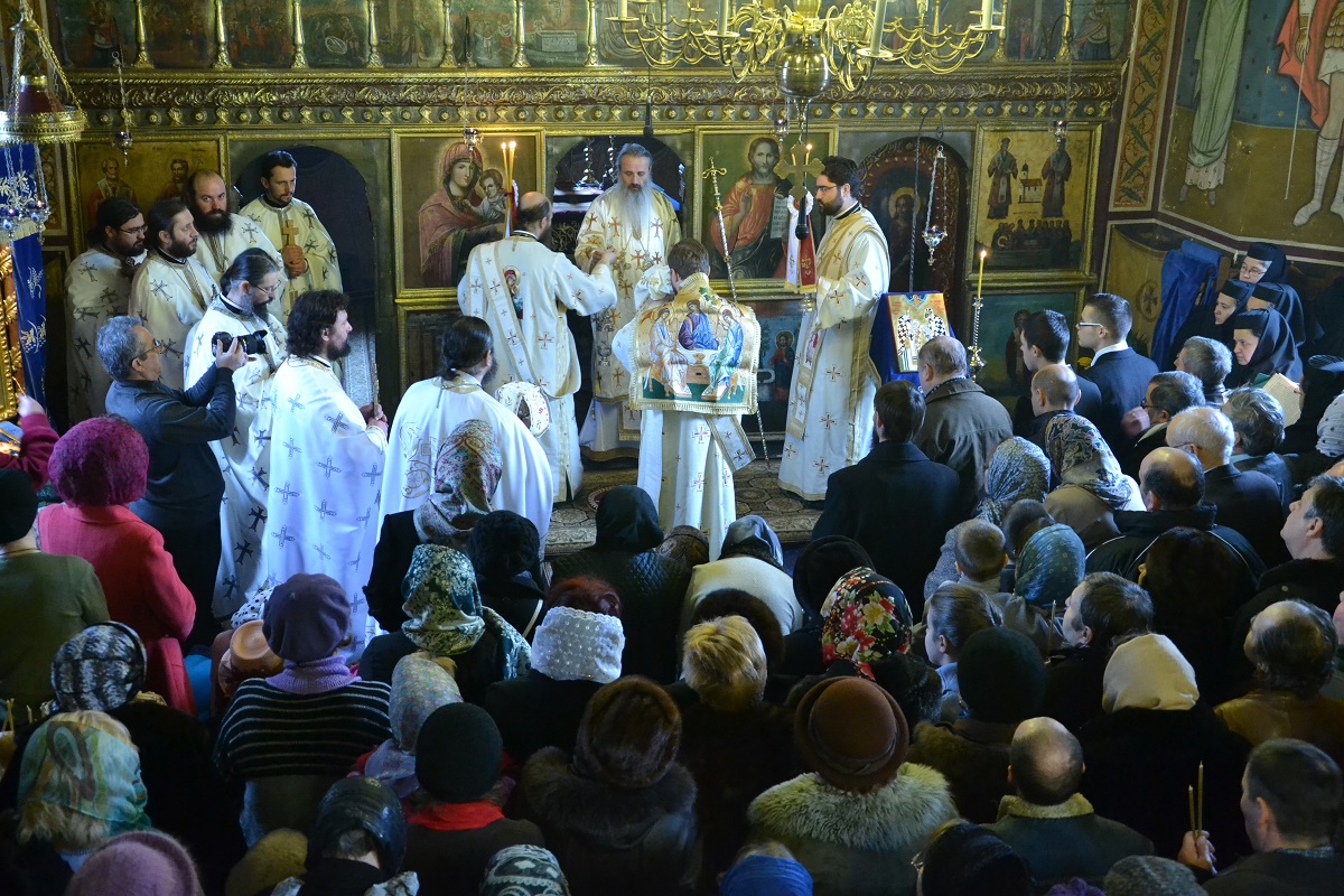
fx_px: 1680
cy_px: 448
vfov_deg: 29.9
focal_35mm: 45
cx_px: 672
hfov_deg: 43.6
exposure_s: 1/30
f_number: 4.2
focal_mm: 30
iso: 3200
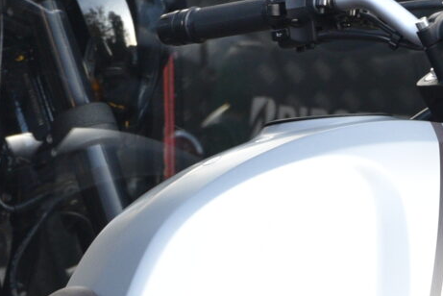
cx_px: 160
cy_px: 527
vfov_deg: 4.0
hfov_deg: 6.0
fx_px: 4236
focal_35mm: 344
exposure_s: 1/160
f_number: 6.3
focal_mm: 62
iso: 1000
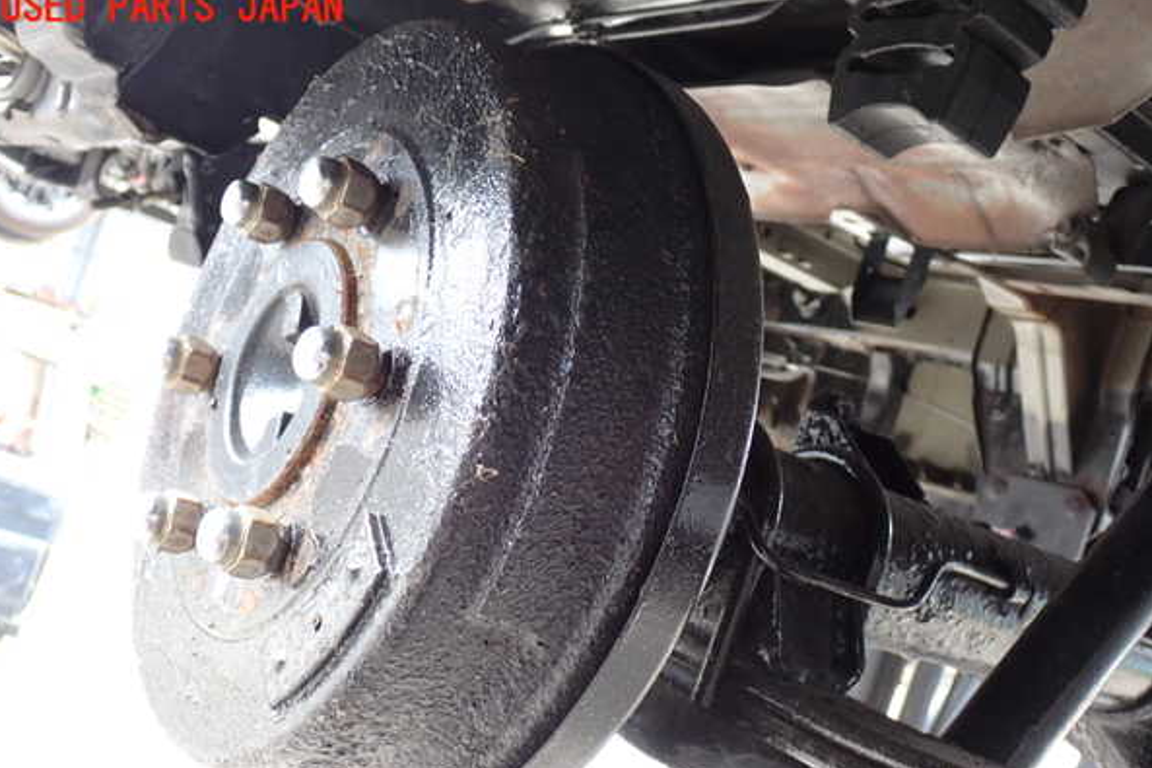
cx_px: 573
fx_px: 1280
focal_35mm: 40
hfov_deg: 48.5
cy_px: 422
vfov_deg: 33.4
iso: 200
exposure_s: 1/50
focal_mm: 6.83
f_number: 2.7
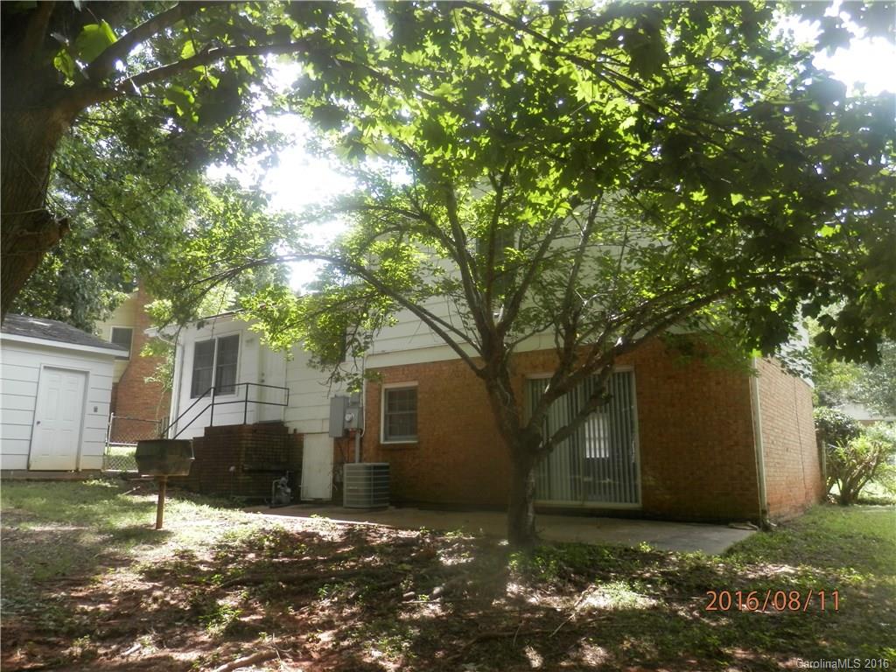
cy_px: 336
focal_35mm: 25
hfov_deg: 69.4
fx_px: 647
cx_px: 448
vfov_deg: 54.9
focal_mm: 4.5
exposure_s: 1/125
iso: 80
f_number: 3
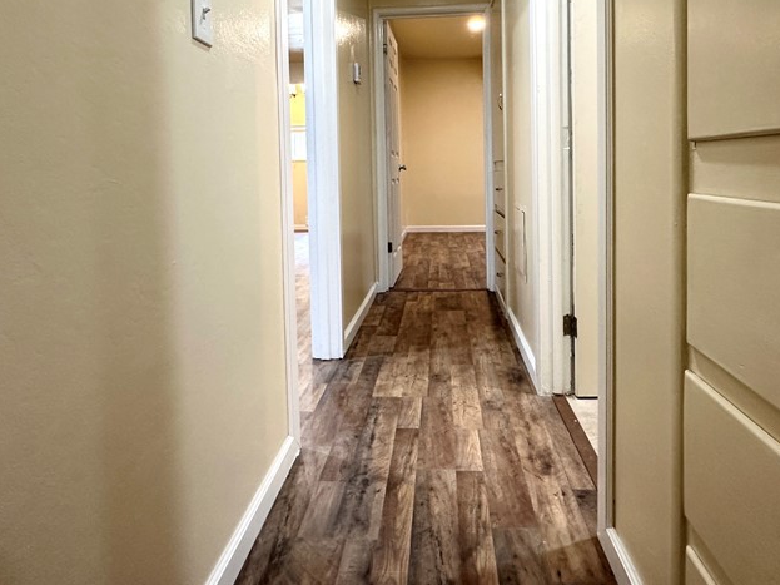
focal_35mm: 23
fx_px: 518
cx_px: 416
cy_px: 184
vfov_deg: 57.3
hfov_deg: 73.8
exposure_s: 1/60
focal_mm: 2.22
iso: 200
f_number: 2.2
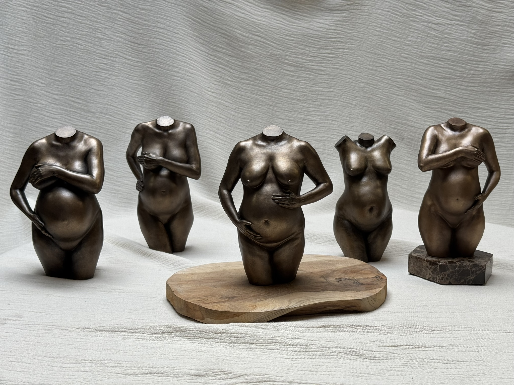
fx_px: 713
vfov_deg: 30.3
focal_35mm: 48
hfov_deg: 39.7
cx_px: 257
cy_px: 192
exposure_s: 1/164
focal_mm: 6.76
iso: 64
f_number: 1.78
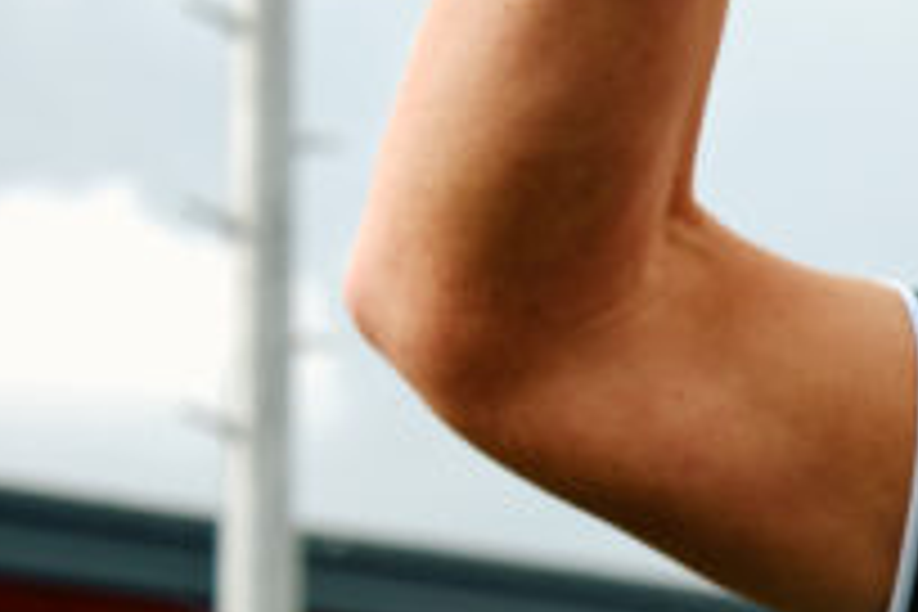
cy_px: 1665
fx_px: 5916
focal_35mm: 232
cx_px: 1656
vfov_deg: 5.6
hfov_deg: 8.5
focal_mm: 27
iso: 100
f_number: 2.8
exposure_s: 1/800
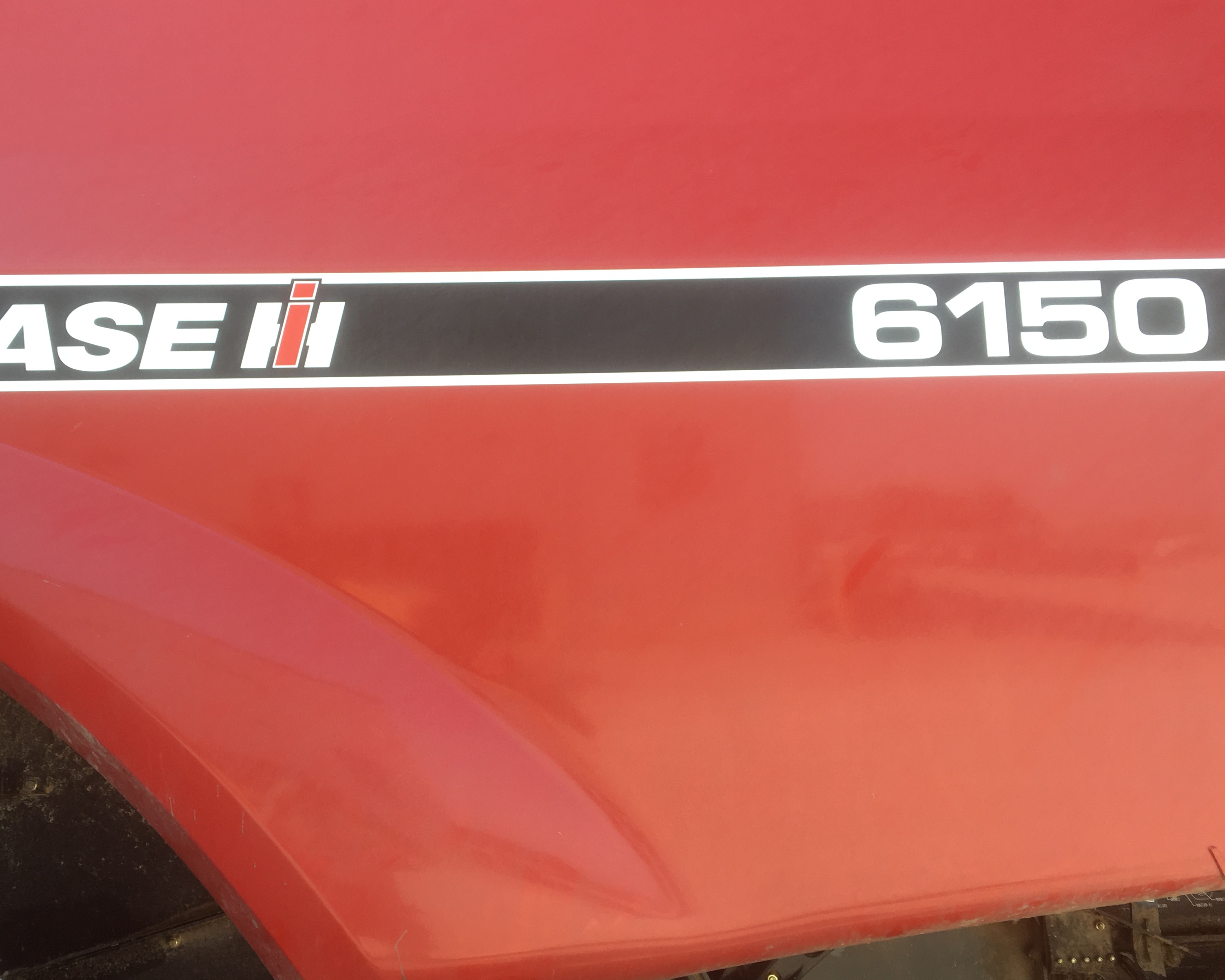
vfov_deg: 39.2
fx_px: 1378
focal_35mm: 38
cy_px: 482
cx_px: 468
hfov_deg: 47.5
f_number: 2.2
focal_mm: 4.15
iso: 25
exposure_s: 1/165
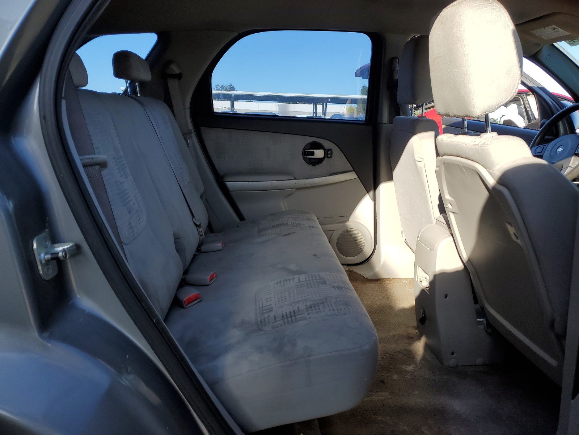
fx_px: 435
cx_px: 290
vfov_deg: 53.1
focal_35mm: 26
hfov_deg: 67.3
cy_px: 218
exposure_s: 1/909
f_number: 1.5
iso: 50
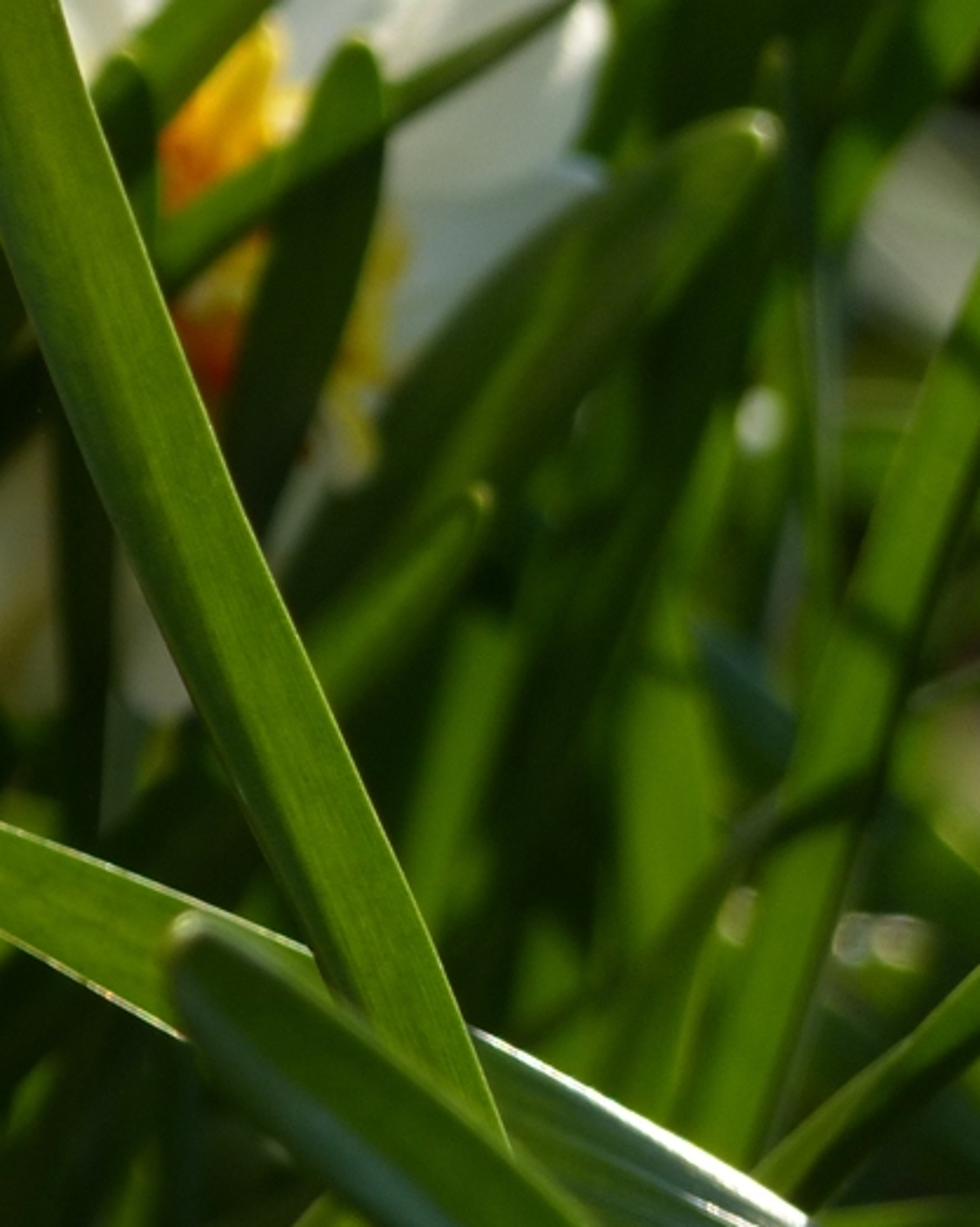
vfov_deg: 1.4
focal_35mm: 1347
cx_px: -357
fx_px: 48879
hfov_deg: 1.1
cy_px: 447
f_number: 4
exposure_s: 1/640
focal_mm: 108
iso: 100
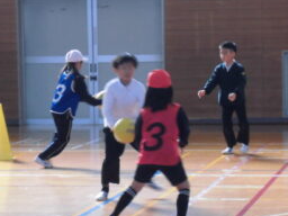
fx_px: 1456
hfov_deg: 11.3
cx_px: 144
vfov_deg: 8.5
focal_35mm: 175
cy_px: 104
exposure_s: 1/60
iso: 200
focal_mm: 20.1
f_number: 6
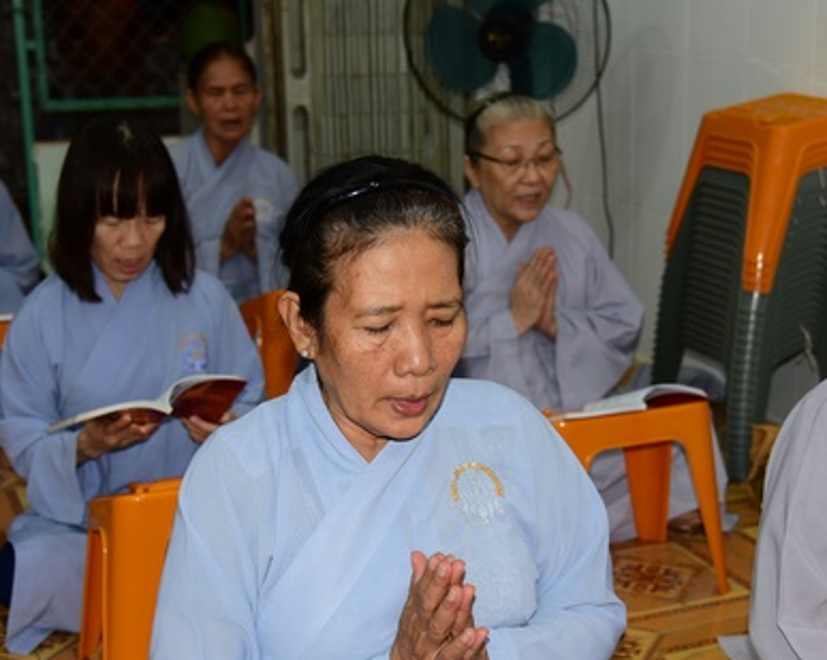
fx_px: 1467
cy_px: 374
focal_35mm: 60
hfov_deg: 31.4
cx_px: 496
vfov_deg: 25.3
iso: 320
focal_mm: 38
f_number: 4
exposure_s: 1/60
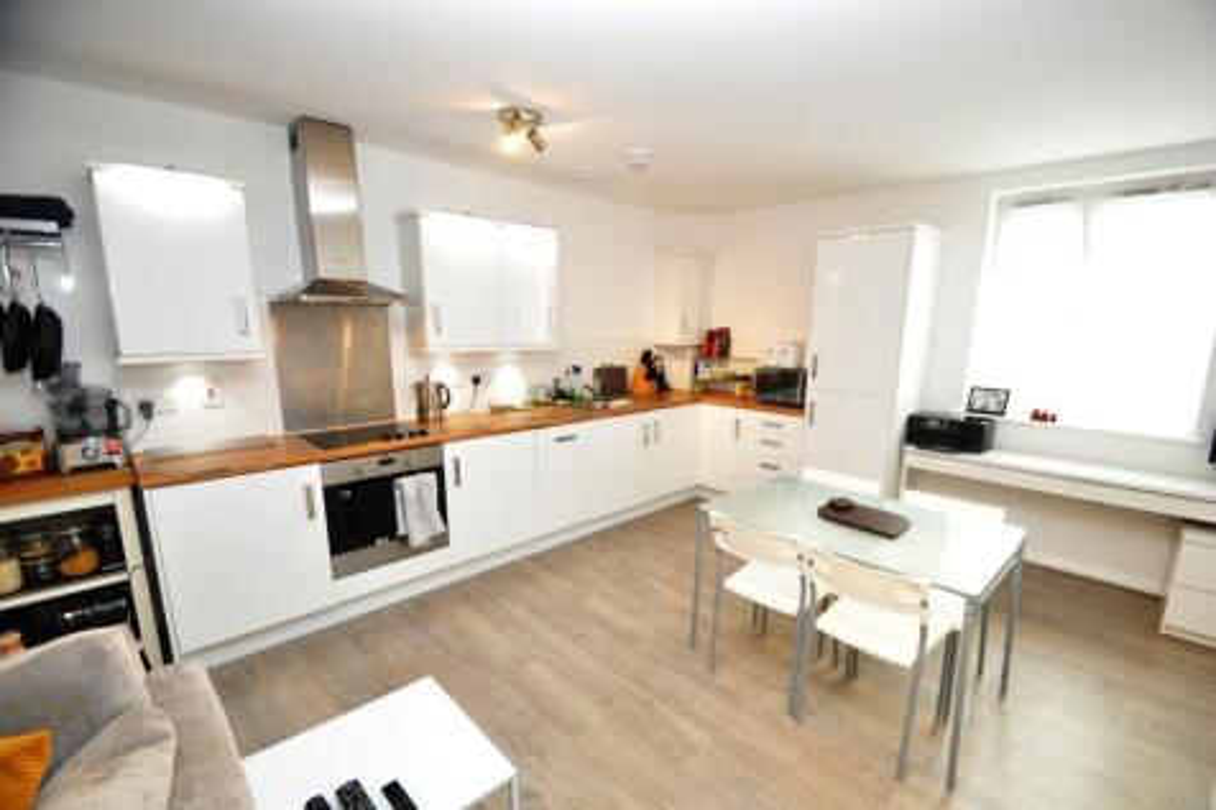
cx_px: 608
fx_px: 506
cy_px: 405
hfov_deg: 100.4
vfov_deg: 77.3
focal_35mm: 15
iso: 800
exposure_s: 1/60
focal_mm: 10
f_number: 4
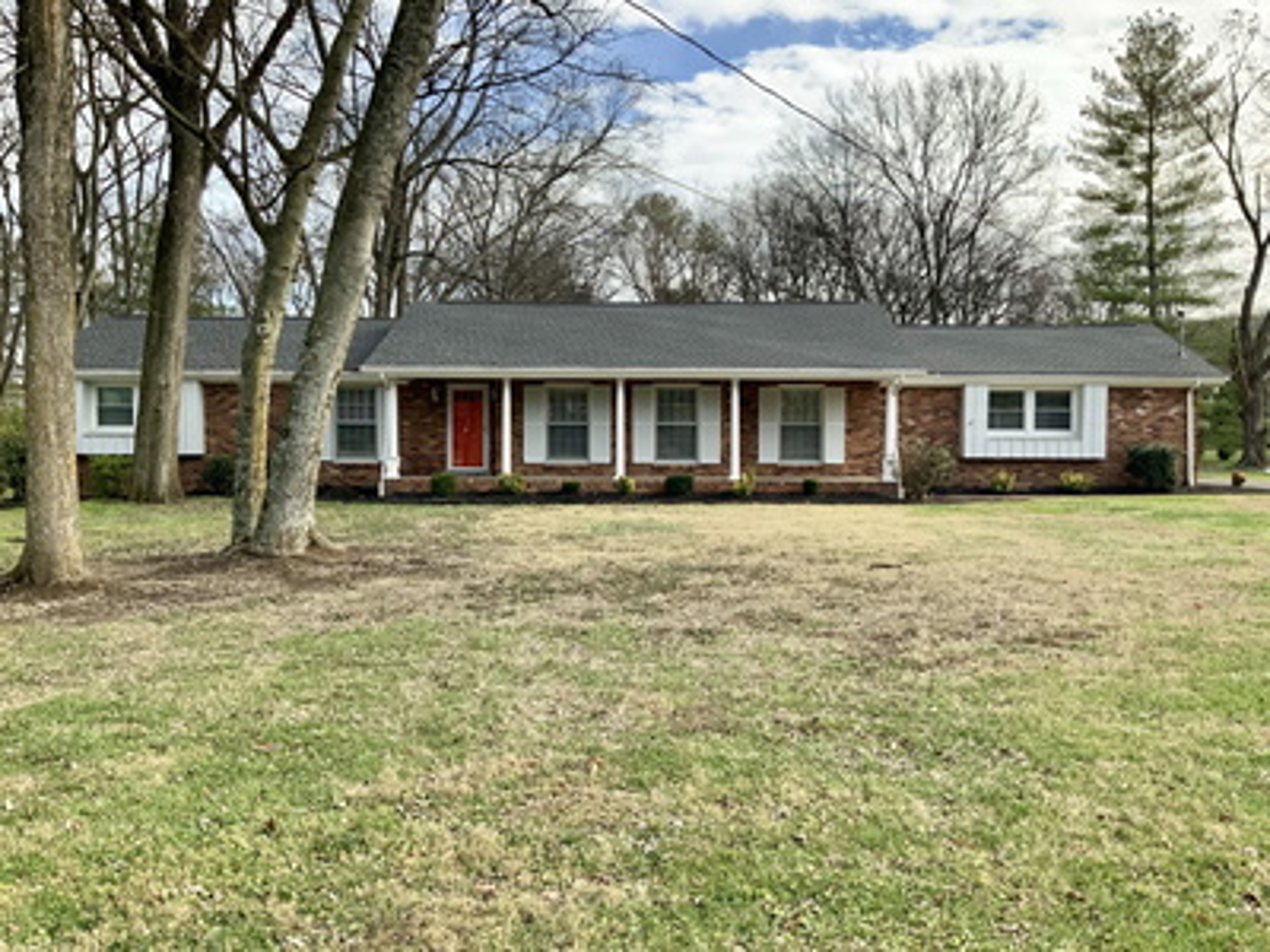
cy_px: 476
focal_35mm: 29
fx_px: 1064
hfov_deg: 61.7
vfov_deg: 48.2
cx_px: 635
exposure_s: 1/691
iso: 16
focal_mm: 3
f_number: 1.8
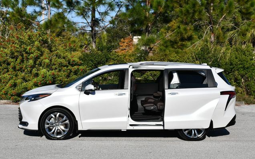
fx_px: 500
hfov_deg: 28.6
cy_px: 74
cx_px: 128
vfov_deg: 18.1
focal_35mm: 72
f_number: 10
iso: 100
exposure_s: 1/400
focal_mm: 35
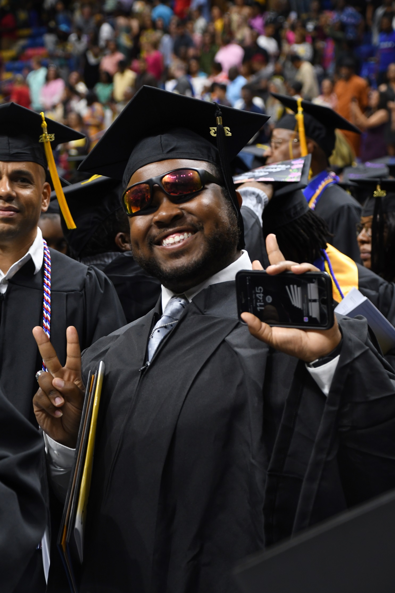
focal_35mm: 93
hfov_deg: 14.7
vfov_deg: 21.9
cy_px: 296
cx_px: 198
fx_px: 1531
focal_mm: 62
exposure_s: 1/80
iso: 1000
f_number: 5
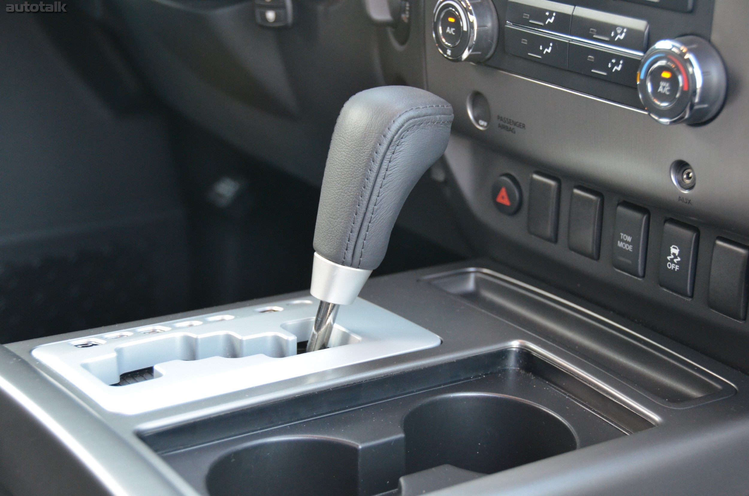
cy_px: 248
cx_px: 374
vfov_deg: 19.6
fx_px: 1433
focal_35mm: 69
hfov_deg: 29.3
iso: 1600
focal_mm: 46
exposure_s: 1/20
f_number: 4.5
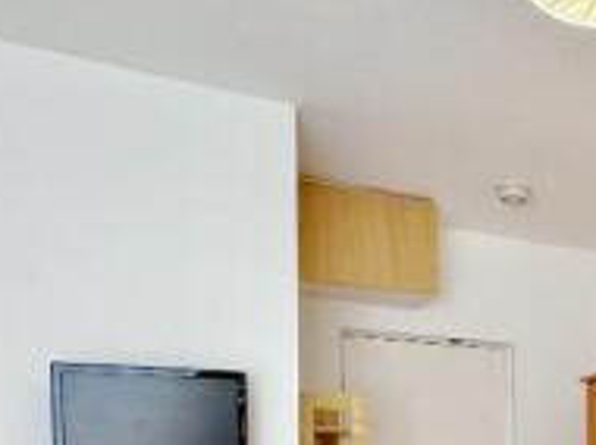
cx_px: 616
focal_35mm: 43
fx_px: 739
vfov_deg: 29.7
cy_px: 506
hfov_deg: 38.2
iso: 250
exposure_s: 1/99
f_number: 2.2
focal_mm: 2.22
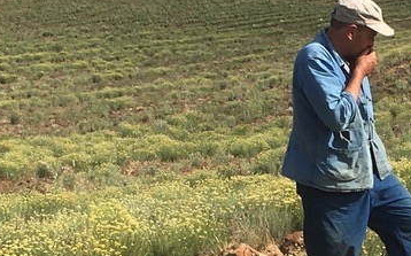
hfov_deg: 19.0
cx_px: 187
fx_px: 1231
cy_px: 88
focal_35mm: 110
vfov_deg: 11.9
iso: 25
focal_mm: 4.15
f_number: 2.2
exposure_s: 1/1479
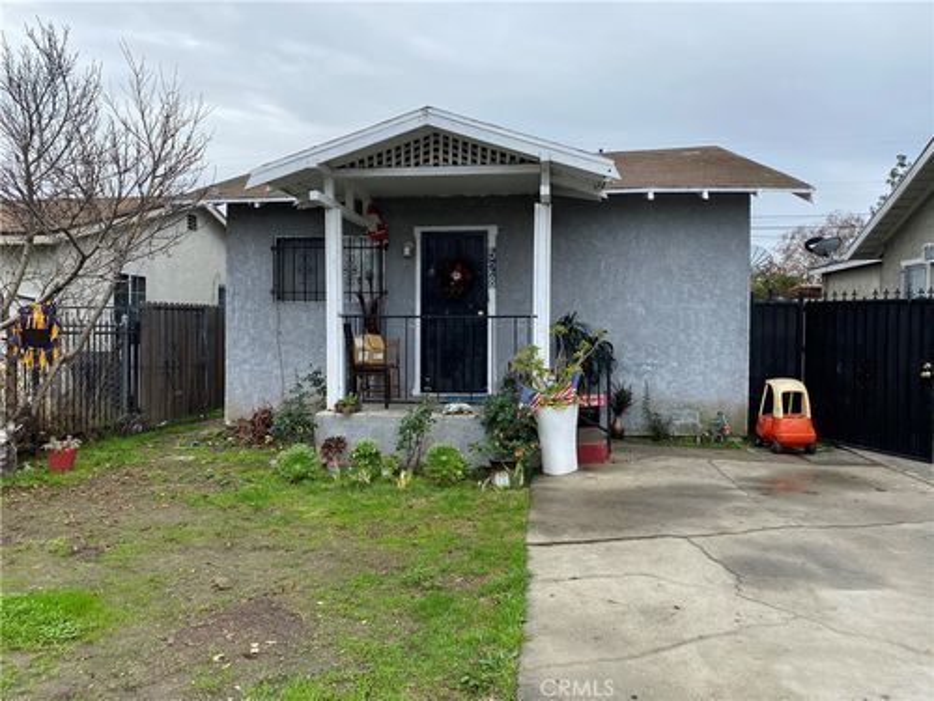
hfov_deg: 67.3
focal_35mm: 26
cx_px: 467
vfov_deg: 53.1
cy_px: 350
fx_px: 702
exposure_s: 1/845
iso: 32
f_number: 1.8
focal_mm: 4.25
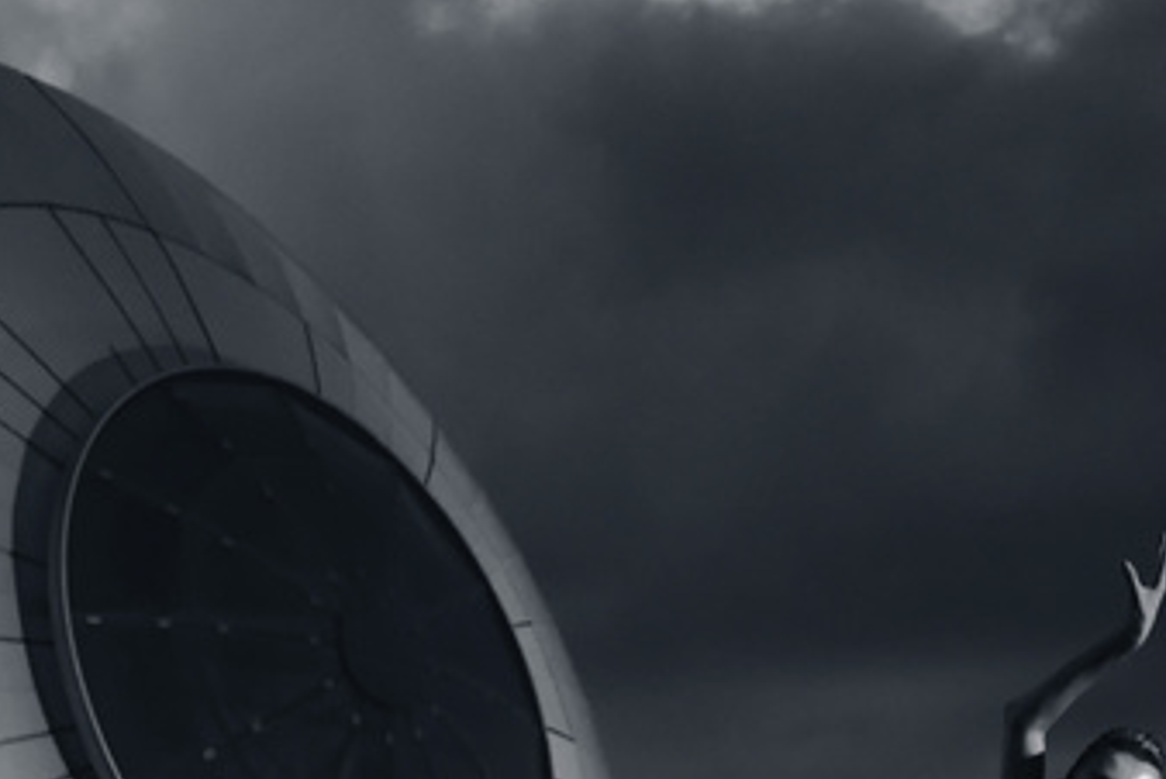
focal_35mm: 71
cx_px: 214
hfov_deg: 27.8
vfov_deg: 17.9
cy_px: 1020
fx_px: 2302
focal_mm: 24
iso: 1250
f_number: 2.8
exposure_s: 1/400
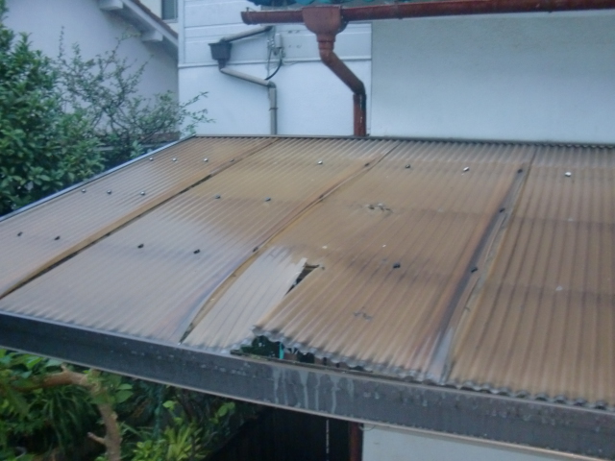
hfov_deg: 49.0
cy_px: 230
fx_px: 675
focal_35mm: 38
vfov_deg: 37.7
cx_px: 308
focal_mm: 6.66
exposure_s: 1/60
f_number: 3.9
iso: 400
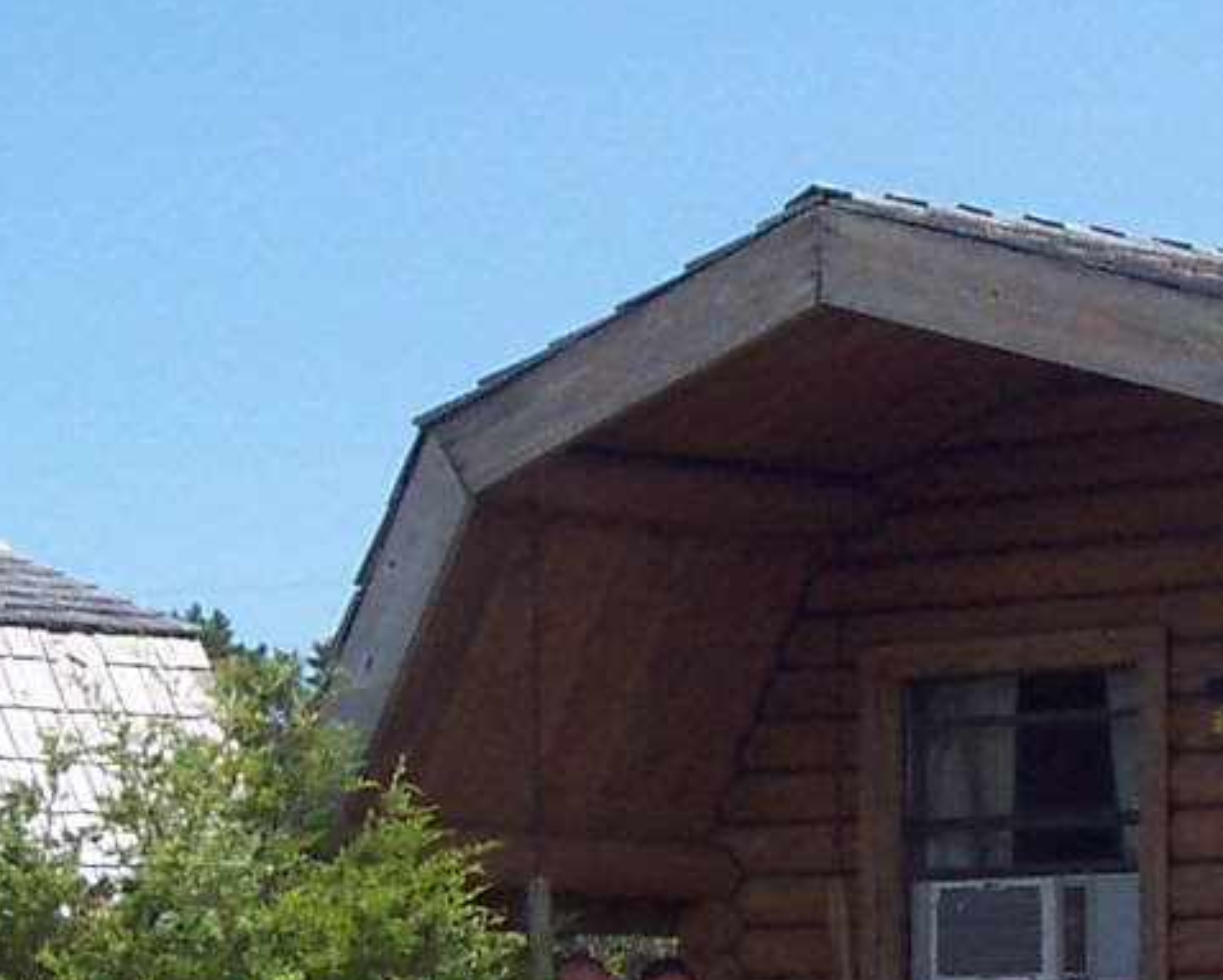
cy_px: 681
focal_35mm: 125
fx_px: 4527
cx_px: 944
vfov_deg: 12.3
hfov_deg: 15.3
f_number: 5.6
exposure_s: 1/500
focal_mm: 5.6
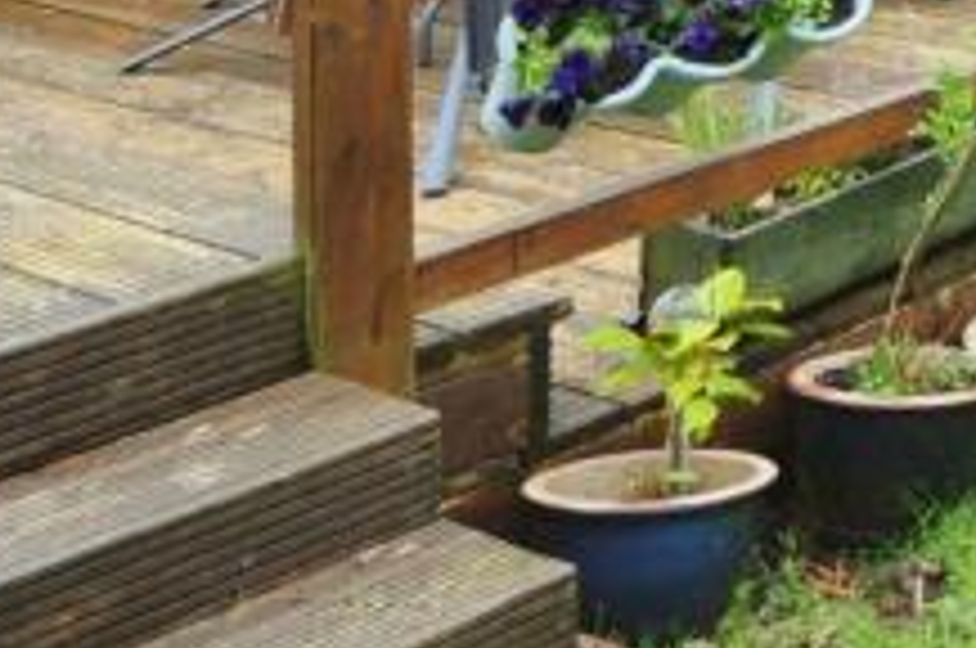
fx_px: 2301
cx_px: 1952
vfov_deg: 13.5
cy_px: -680
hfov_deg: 17.3
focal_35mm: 85
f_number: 7.1
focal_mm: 12
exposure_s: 1/20
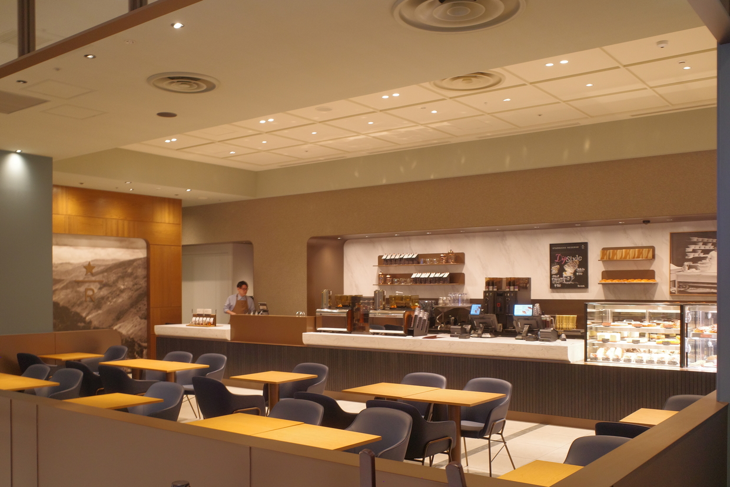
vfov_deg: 37.9
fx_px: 710
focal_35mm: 35
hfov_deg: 54.4
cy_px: 244
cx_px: 365
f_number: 4.5
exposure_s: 1/30
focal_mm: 18.3
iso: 640
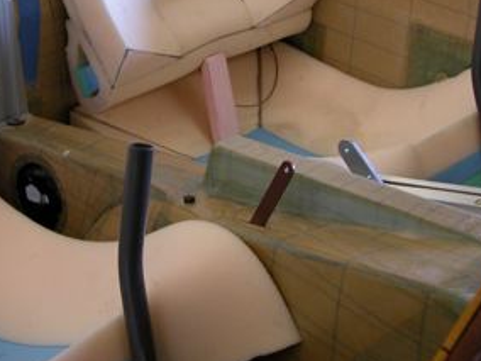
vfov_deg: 18.6
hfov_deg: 24.6
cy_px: 125
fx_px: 1098
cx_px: 151
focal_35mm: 79
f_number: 2.8
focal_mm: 8.9
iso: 100
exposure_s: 1/37.4
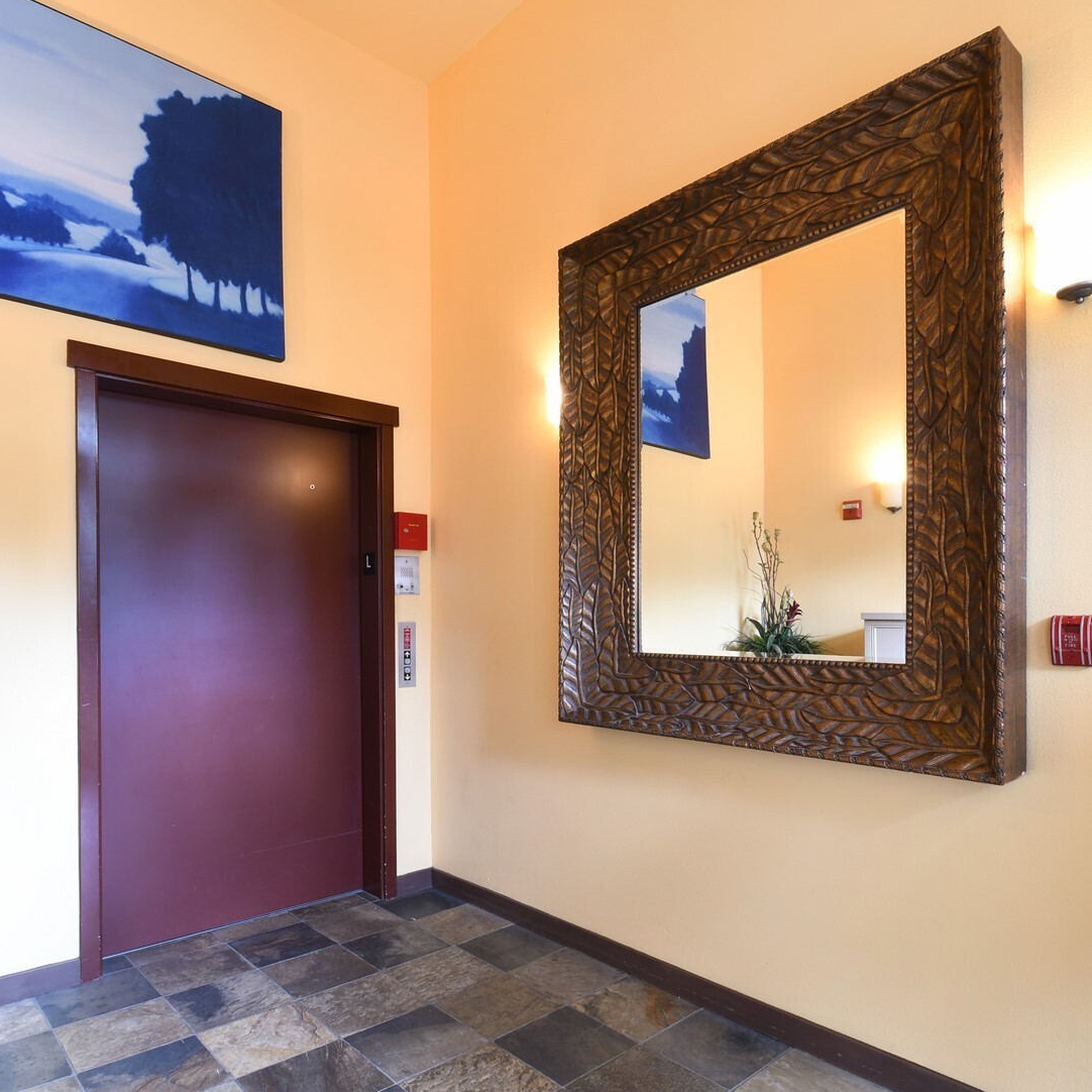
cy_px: 549
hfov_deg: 74.8
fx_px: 714
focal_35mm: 20
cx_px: 560
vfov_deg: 74.8
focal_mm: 10
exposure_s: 1
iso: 200
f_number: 11
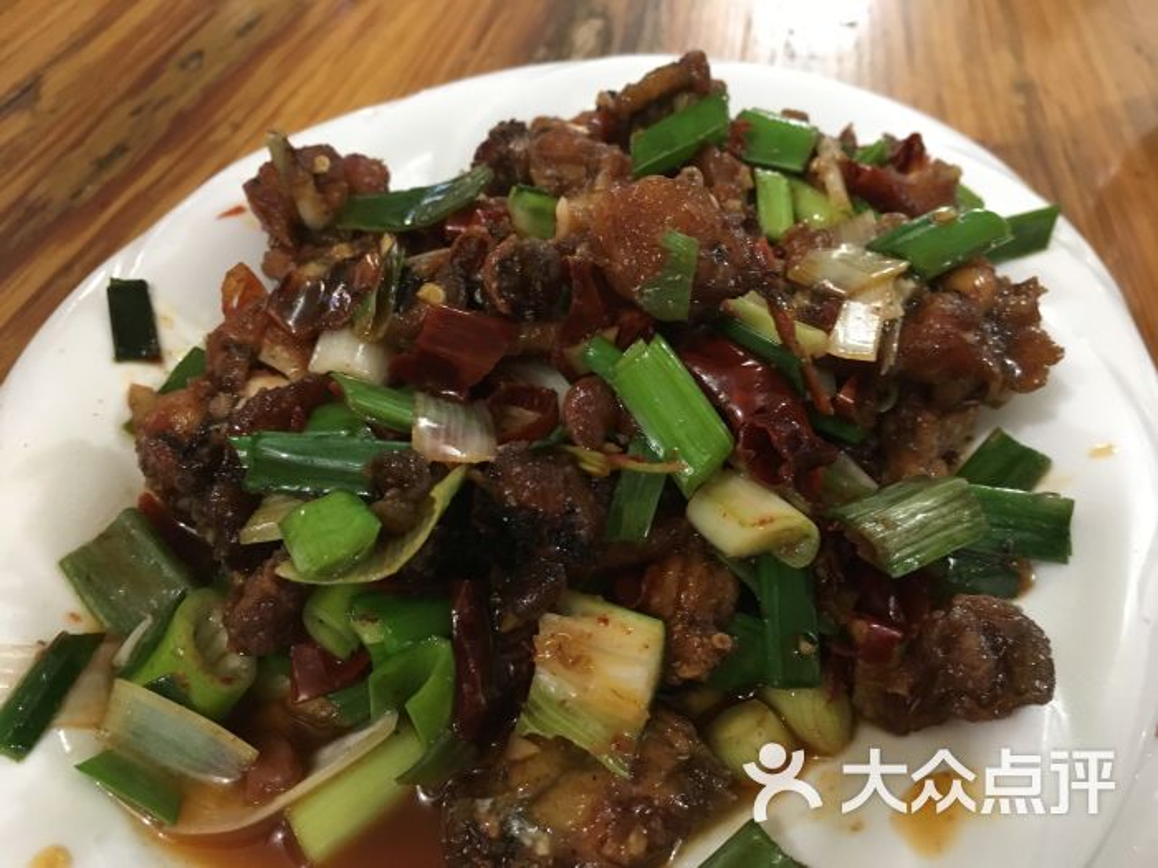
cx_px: 579
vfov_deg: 48.2
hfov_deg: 61.7
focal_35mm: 29
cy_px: 434
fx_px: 970
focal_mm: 4.15
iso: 200
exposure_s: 1/17
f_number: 2.2
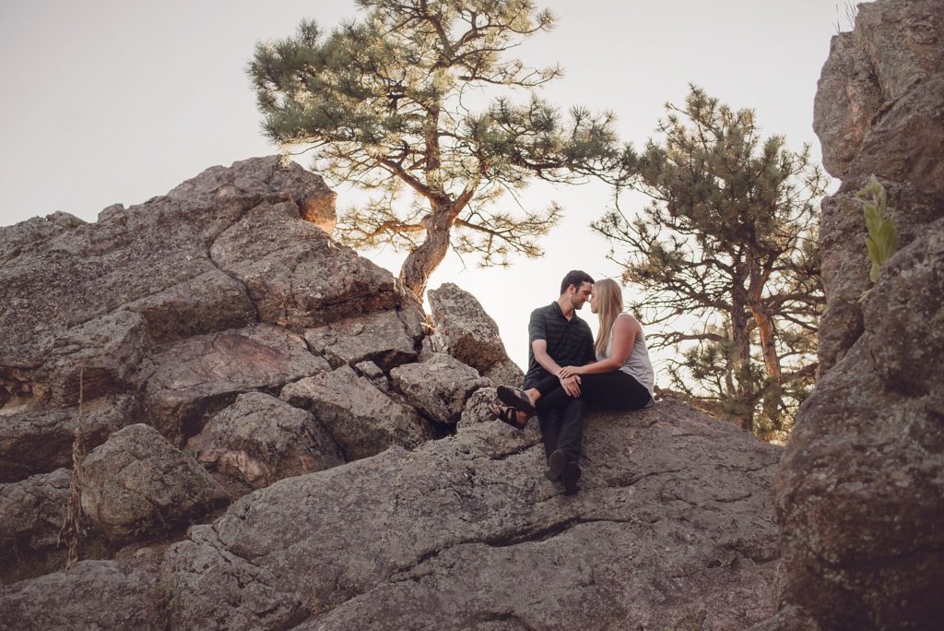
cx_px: 472
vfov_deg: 37.9
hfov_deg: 54.4
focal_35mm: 35
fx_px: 918
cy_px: 316
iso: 200
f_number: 2.8
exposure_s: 1/640
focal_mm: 35
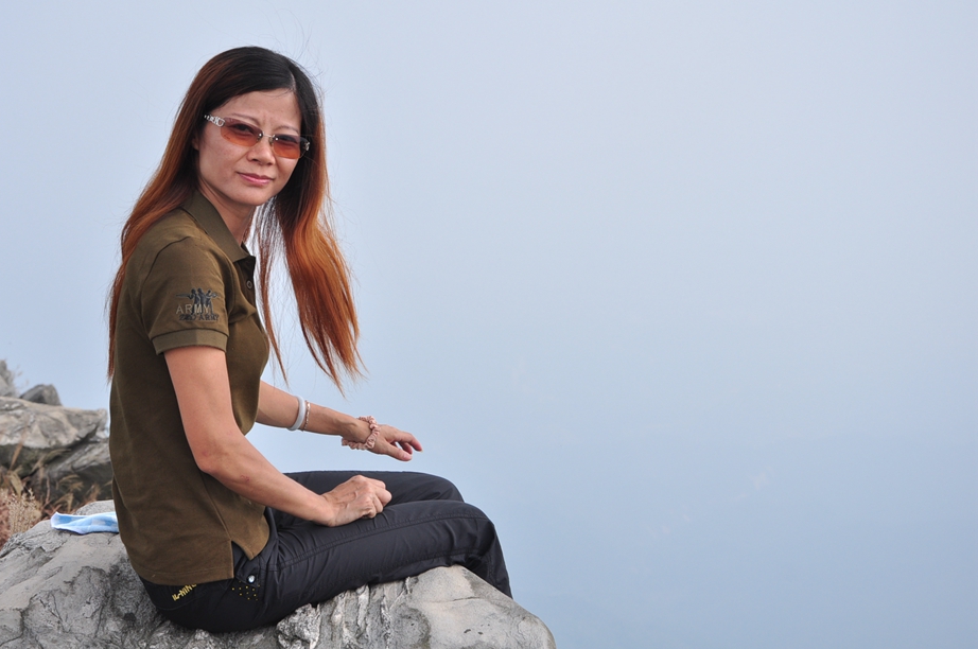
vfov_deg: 19.4
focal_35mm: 70
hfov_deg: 28.9
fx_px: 1899
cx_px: 440
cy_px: 305
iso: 200
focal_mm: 42
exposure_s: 1/500
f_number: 8
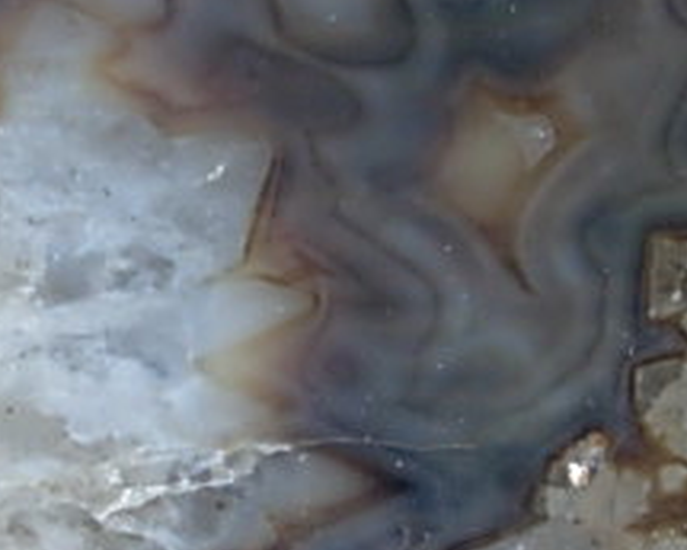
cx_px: 233
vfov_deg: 8.7
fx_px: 3599
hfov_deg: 10.9
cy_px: 397
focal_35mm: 177
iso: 50
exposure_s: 1/132
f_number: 2.9
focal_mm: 6.3
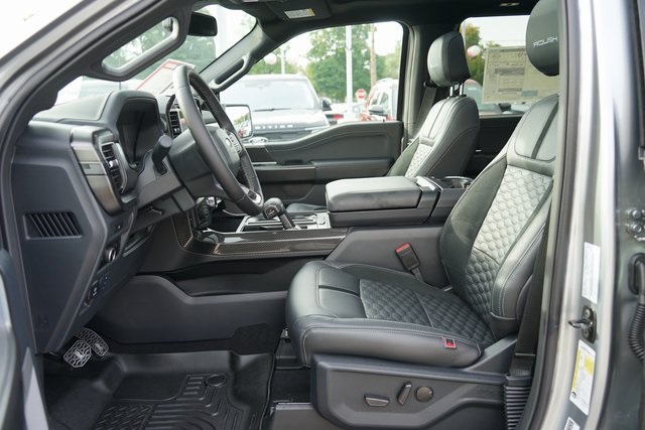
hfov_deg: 60.3
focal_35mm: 31
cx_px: 322
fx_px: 556
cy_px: 215
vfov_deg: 42.3
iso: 100
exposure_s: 1/60
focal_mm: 31
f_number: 4
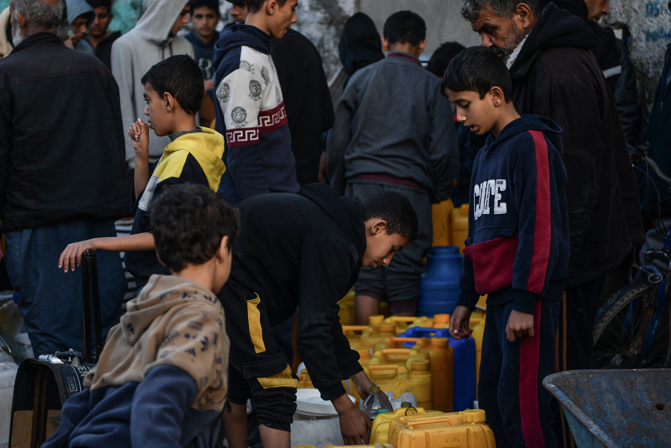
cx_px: 346
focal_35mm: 92
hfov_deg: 22.1
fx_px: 1715
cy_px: 260
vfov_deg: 14.9
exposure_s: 1/400
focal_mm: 70
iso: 160
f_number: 2.8
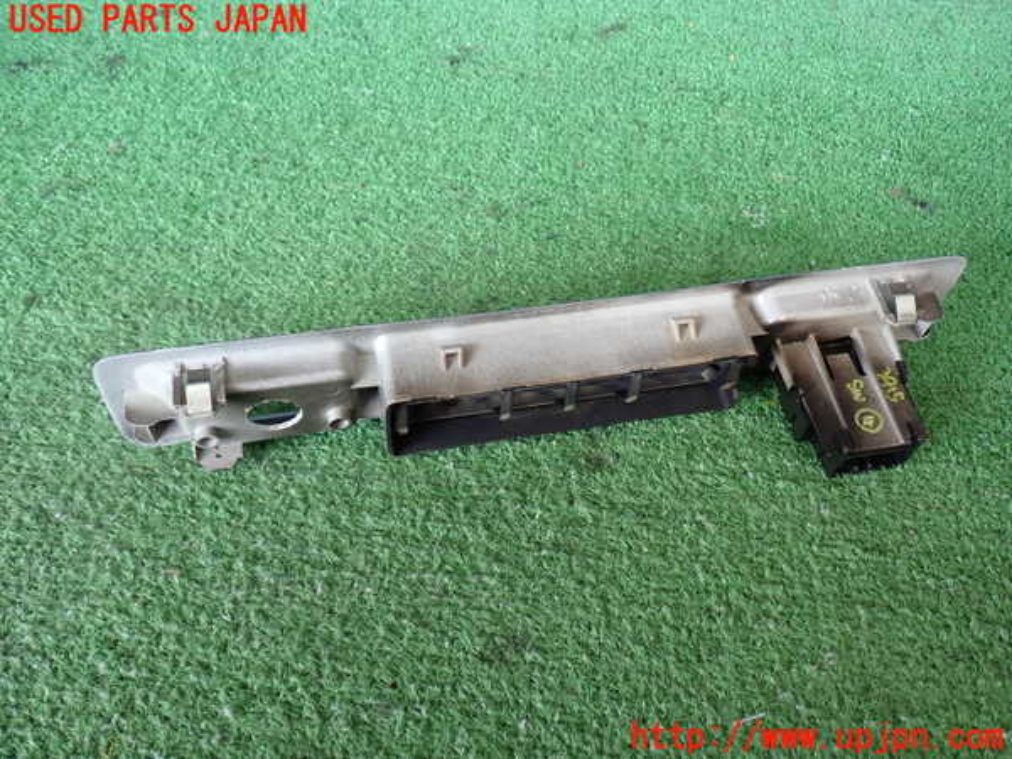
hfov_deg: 56.8
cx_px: 506
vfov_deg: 44.2
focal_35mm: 32
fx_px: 936
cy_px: 380
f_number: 2.4
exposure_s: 1/60
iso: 160
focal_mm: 5.79
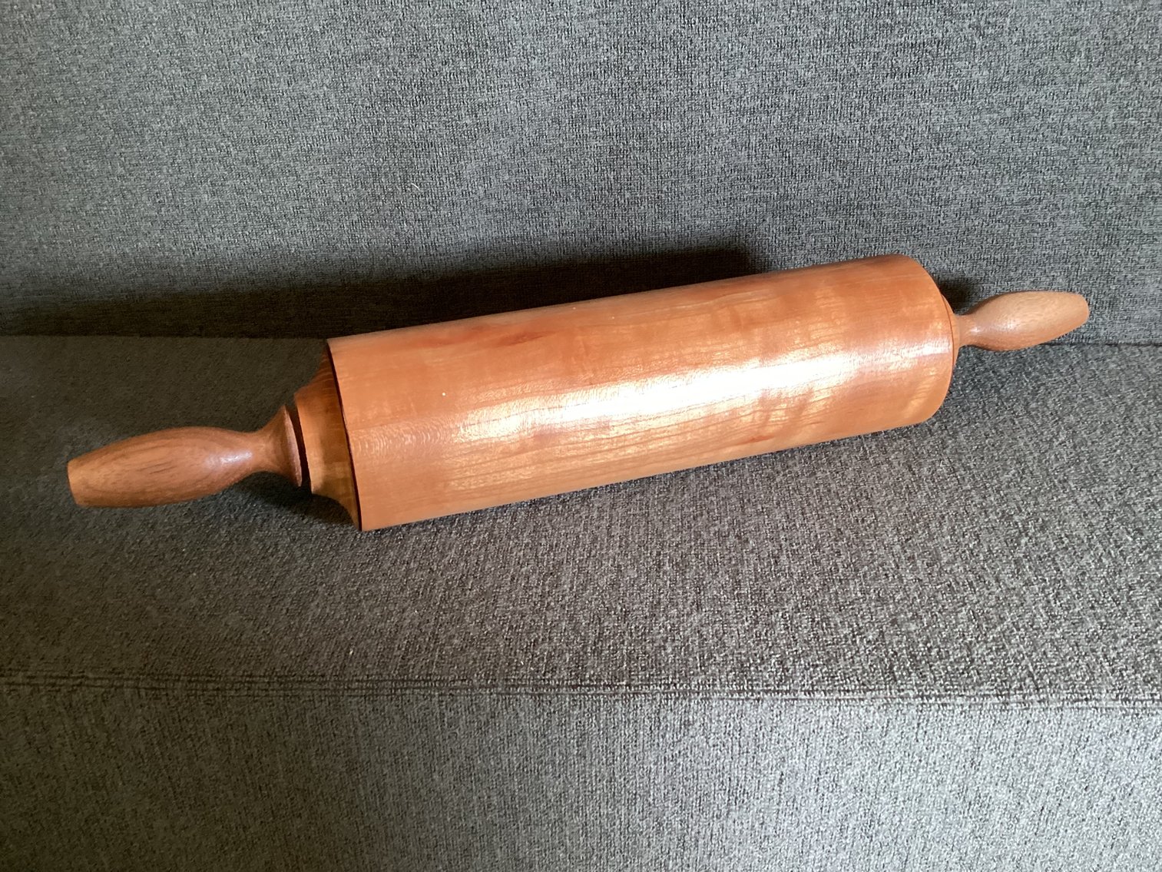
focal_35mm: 31
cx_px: 581
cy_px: 436
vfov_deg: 45.4
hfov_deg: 58.3
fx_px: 1041
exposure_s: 1/40
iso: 250
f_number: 2.4
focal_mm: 3.3
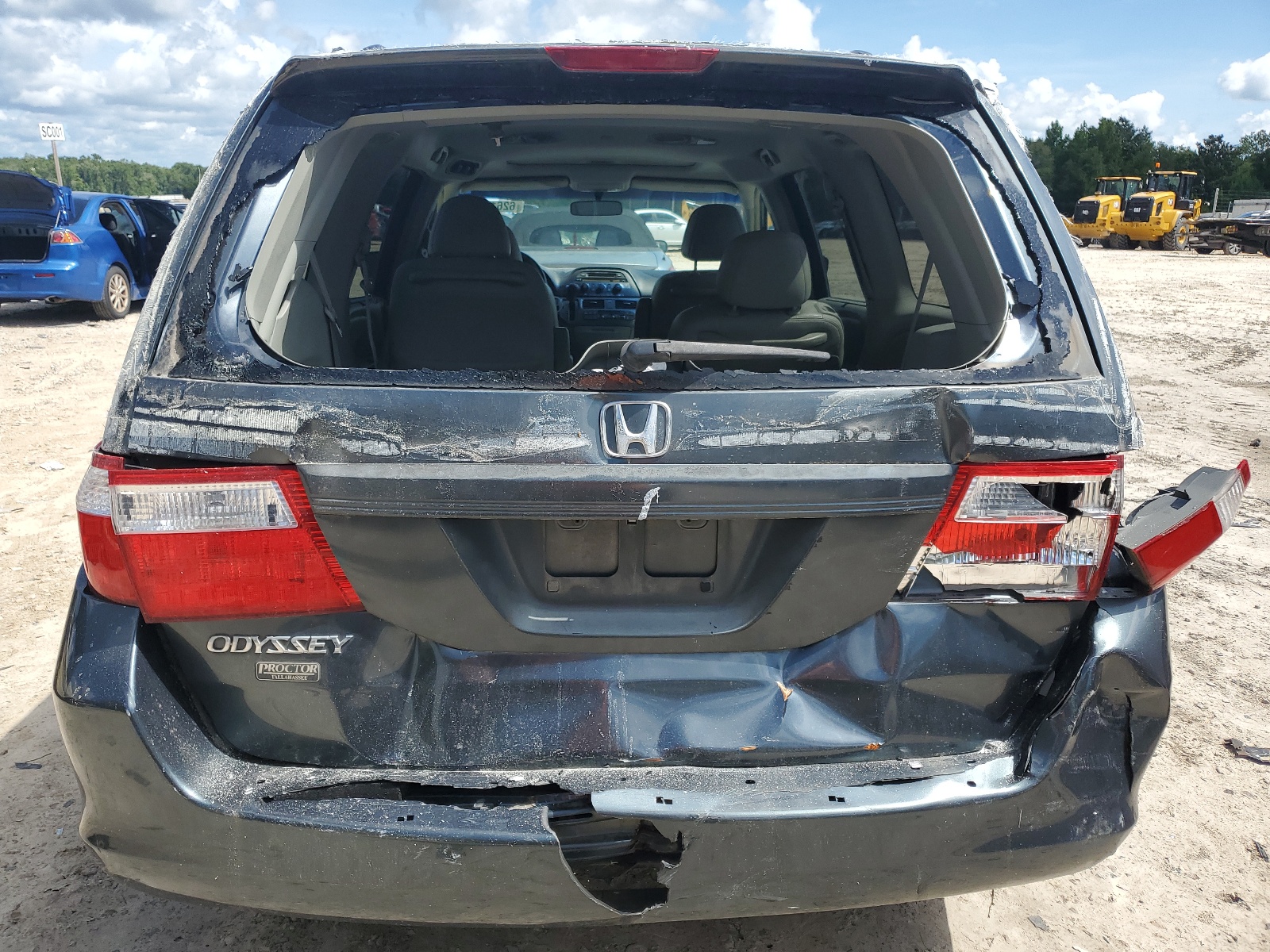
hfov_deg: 67.3
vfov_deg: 53.1
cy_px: 476
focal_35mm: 26
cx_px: 635
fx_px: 954
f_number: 1.5
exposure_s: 1/2000
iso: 50
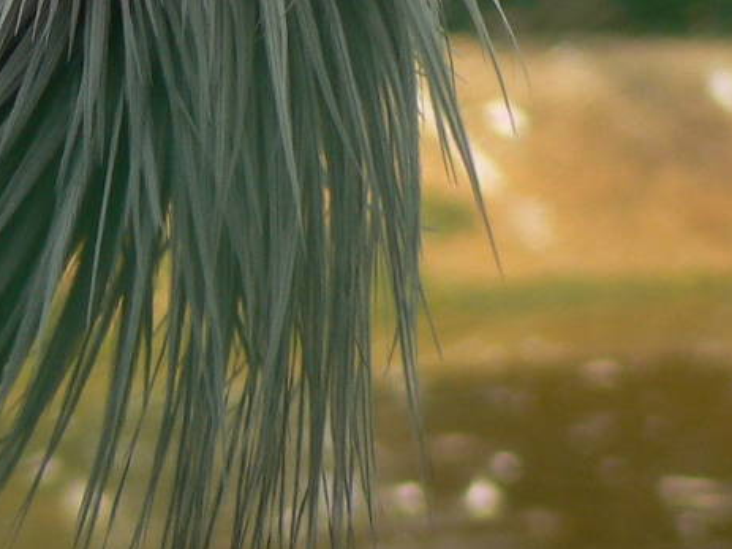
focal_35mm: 1492
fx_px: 31542
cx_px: 90
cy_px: -229
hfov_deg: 1.3
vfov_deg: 1.0
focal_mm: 72
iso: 80
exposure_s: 1/125
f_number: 5.6
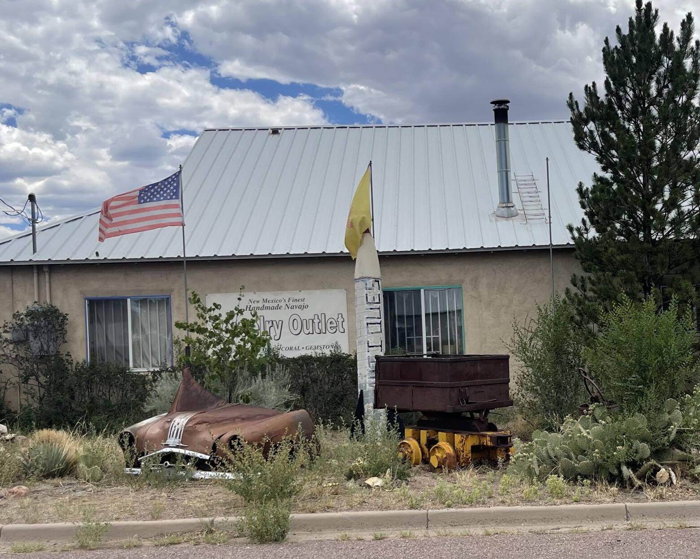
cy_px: 336
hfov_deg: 38.7
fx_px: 974
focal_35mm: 47
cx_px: 508
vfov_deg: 32.0
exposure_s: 1/4525
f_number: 1.6
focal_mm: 5.1
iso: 32
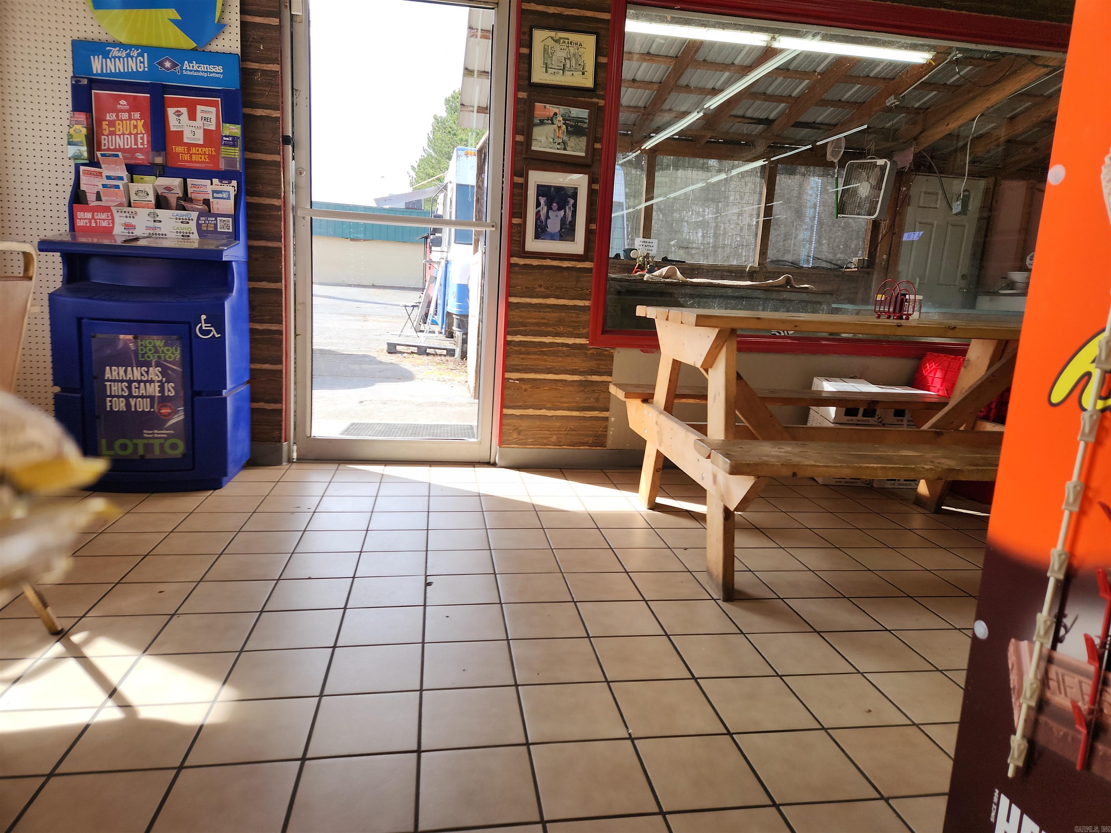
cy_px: 416
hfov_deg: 73.9
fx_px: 738
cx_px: 556
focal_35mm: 23
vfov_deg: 58.9
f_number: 1.8
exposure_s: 1/202
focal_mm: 5.4
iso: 20
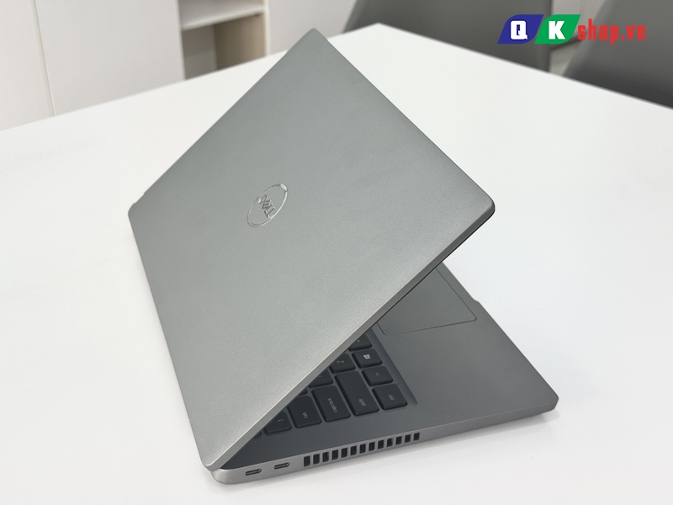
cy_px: 252
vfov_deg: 30.3
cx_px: 336
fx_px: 933
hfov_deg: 39.7
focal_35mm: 48
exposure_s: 1/176
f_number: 1.78
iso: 50
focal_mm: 6.76
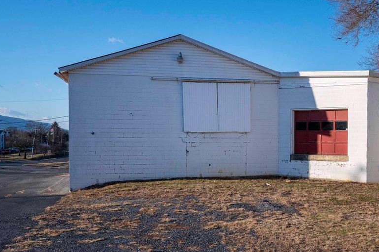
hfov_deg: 46.2
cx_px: 228
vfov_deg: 31.8
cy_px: 147
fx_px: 441
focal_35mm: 42
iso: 1000
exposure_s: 1/640
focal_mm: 22.5
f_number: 14
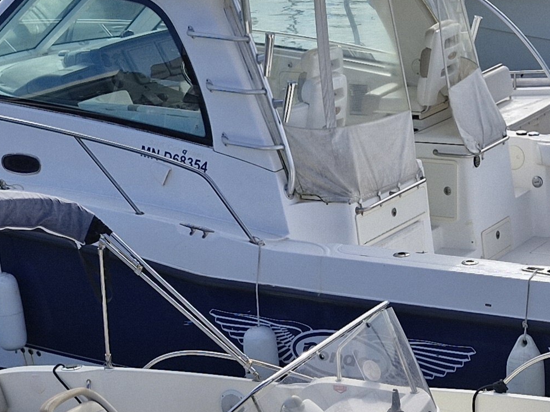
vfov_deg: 15.4
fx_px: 1462
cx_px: 338
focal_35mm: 92
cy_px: 502
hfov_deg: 21.3
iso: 50
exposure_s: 1/1092
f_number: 1.8
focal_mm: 5.54
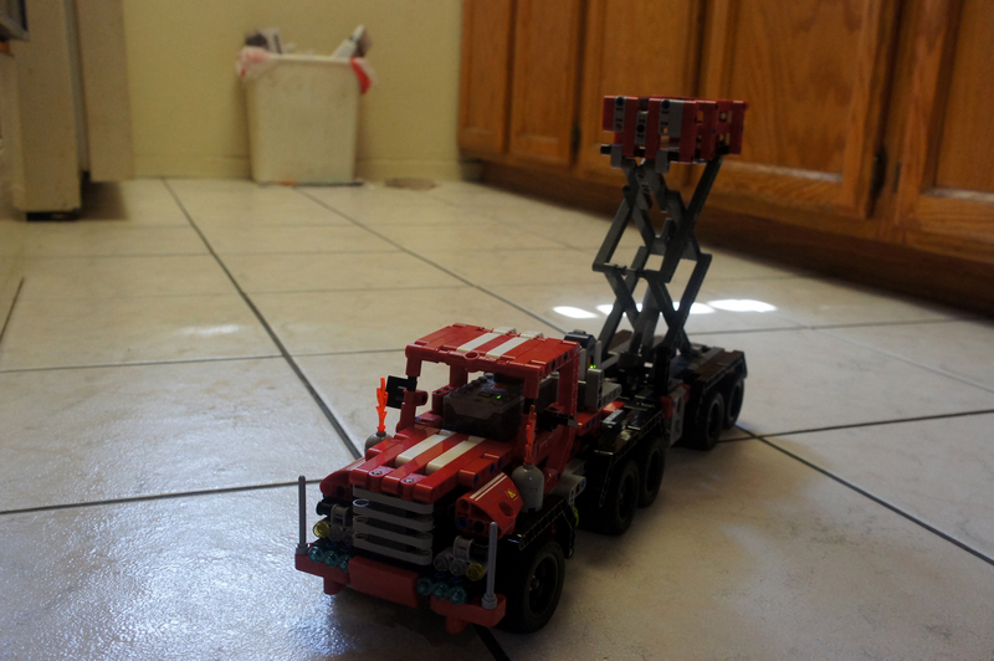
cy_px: 330
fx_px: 910
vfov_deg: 39.9
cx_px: 497
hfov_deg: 57.3
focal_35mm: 33
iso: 1600
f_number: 7.1
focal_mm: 22
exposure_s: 1/40
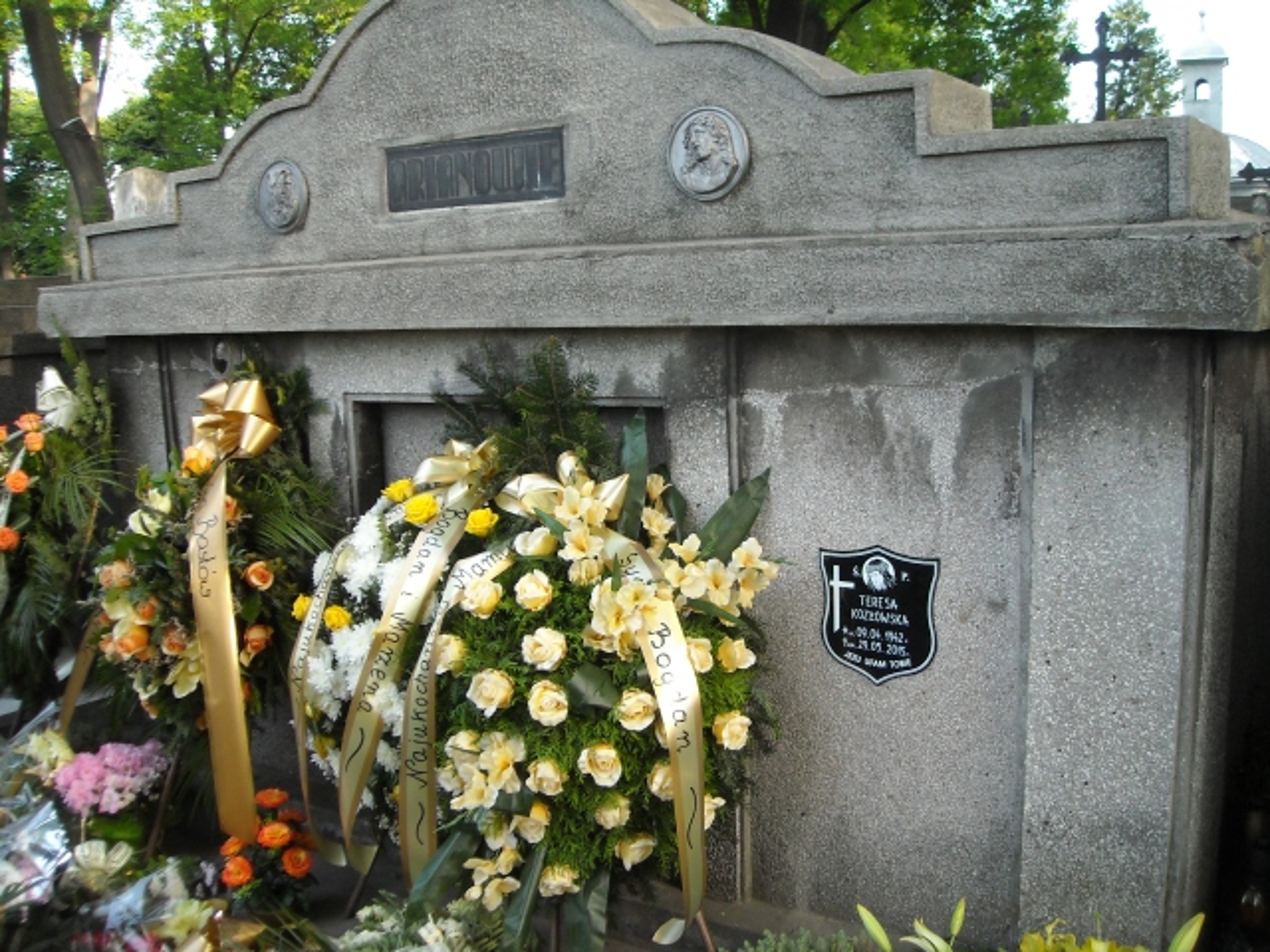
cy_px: 476
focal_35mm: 35
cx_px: 635
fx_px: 1284
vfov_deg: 40.7
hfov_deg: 52.6
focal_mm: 5.7
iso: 161
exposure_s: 1/161
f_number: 2.8
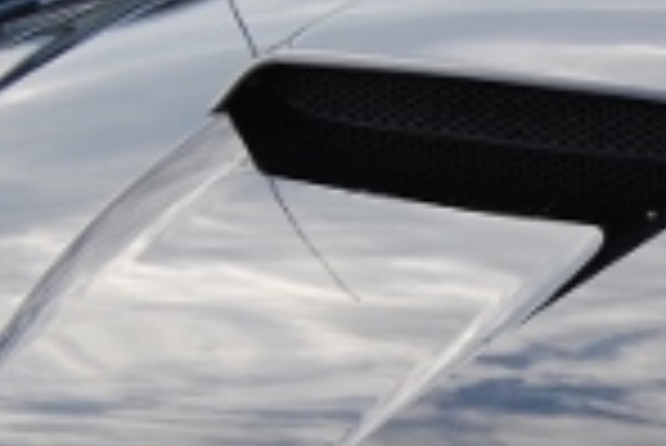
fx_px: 4518
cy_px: 207
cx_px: 1035
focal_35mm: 244
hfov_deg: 8.2
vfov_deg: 5.6
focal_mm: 30
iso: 160
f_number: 5.6
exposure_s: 1/125
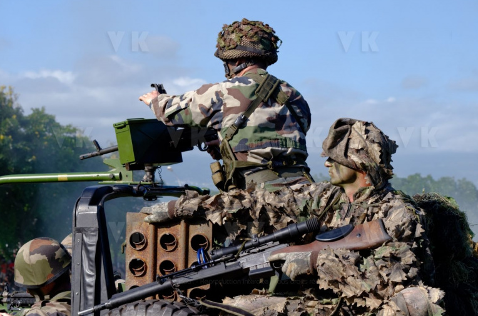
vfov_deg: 12.4
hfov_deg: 18.6
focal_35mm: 110
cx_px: 243
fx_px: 1458
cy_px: 156
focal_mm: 70
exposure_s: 1/500
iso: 200
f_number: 8
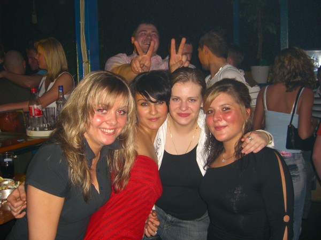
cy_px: 120
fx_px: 352
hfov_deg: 49.0
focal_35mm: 38
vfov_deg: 37.7
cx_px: 160
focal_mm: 7.9
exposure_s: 1/60
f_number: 2.8
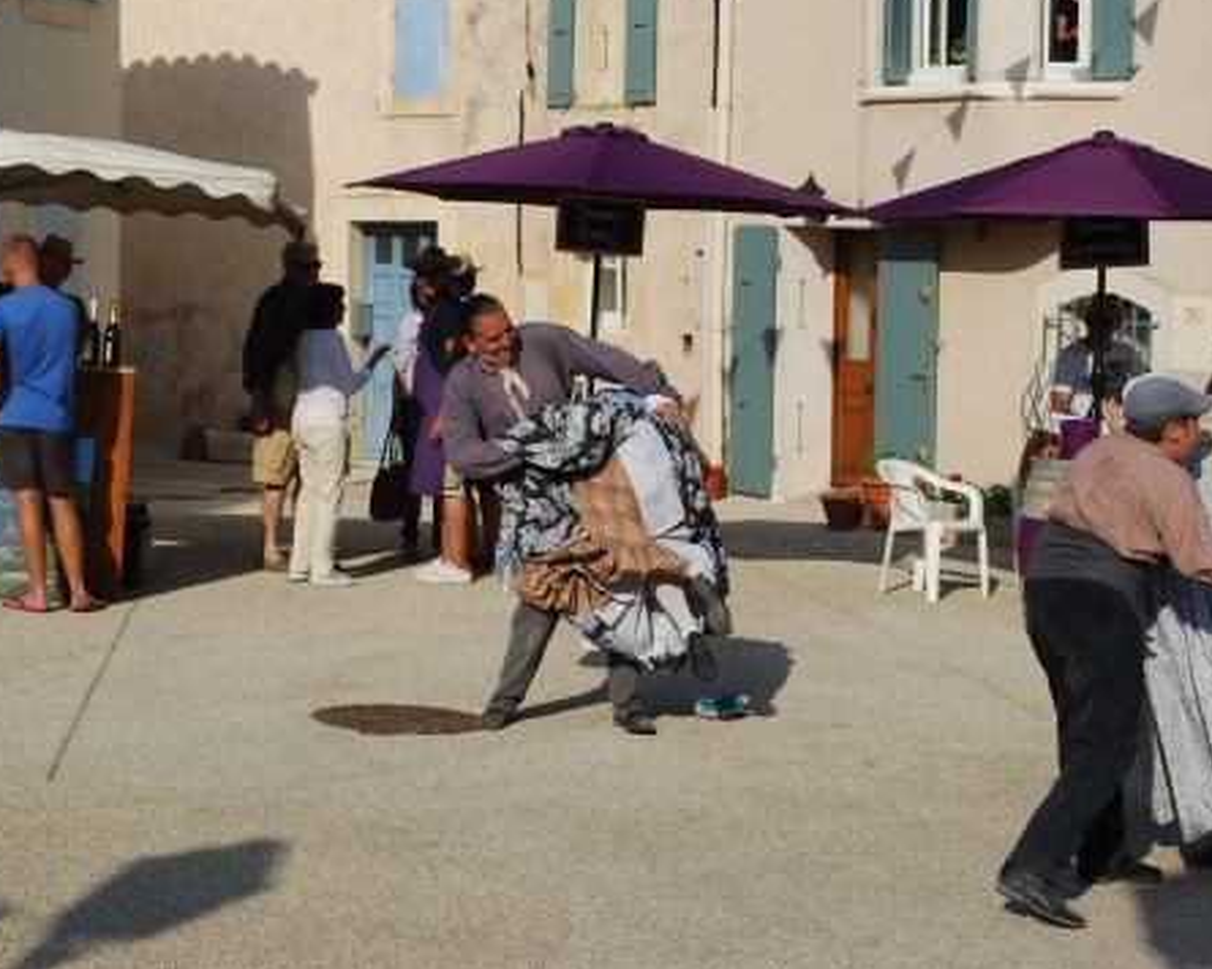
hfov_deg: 26.1
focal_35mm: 73
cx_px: 569
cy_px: 391
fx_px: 2619
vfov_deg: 21.0
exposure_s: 1/320
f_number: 9
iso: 100
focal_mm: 36
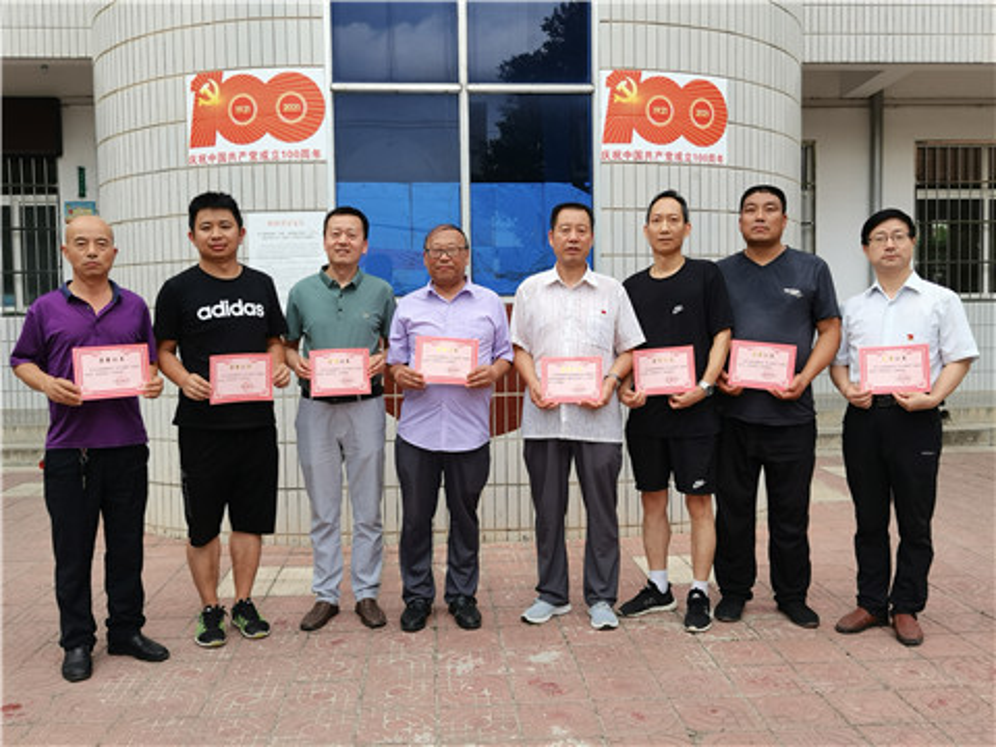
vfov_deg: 42.9
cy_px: 374
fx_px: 950
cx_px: 498
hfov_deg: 55.4
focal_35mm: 33
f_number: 1.8
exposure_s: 1/178
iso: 50
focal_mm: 5.58
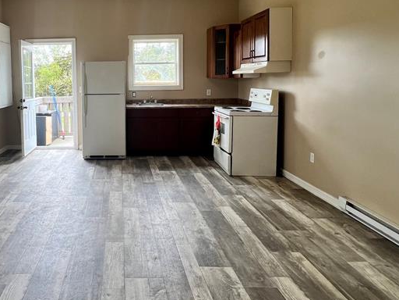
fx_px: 300
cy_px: 98
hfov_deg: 64.1
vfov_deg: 52.0
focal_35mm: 26
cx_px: 109
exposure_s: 1/120
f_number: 1.8
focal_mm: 1.57
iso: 40
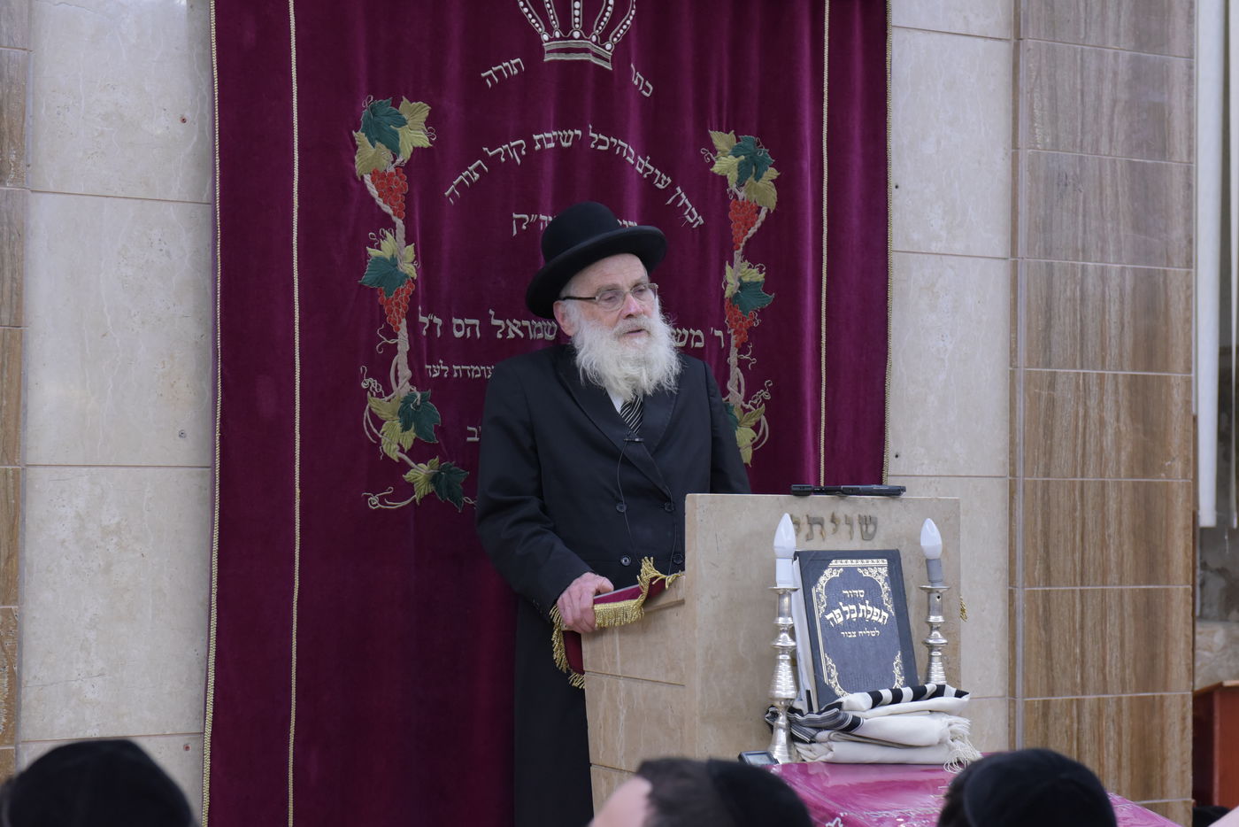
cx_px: 620
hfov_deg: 28.8
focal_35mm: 70
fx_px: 2410
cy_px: 414
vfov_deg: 19.5
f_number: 5.6
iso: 3200
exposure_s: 1/160
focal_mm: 70
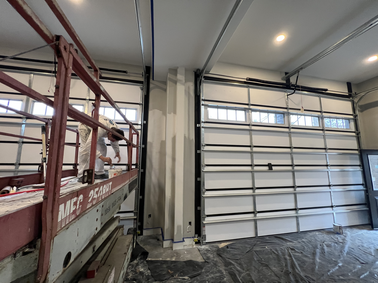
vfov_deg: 89.9
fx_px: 142
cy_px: 142
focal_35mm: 13
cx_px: 189
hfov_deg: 106.2
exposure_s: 1/60
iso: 320
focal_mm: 1.57
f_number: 1.8
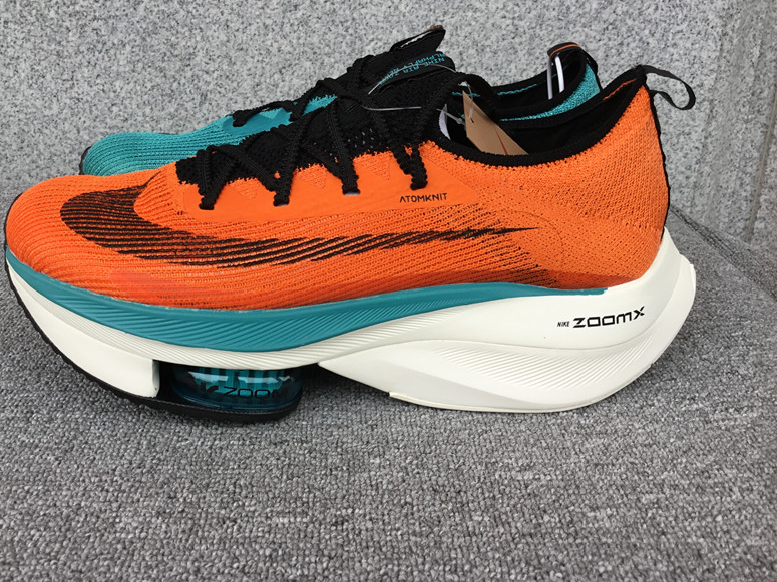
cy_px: 252
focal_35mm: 36
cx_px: 346
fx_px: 808
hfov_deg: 51.3
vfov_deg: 39.6
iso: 25
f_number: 2.4
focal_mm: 3.3
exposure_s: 1/101
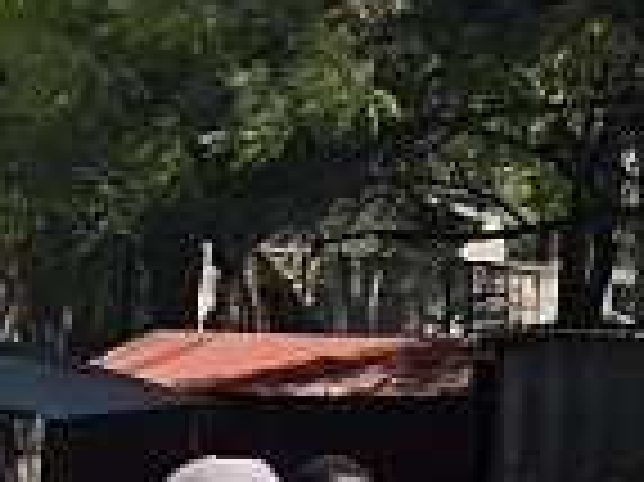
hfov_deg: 10.6
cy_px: 300
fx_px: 2937
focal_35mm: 158
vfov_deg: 9.4
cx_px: 1565
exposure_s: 1/1091
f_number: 1.8
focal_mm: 3.99
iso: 20
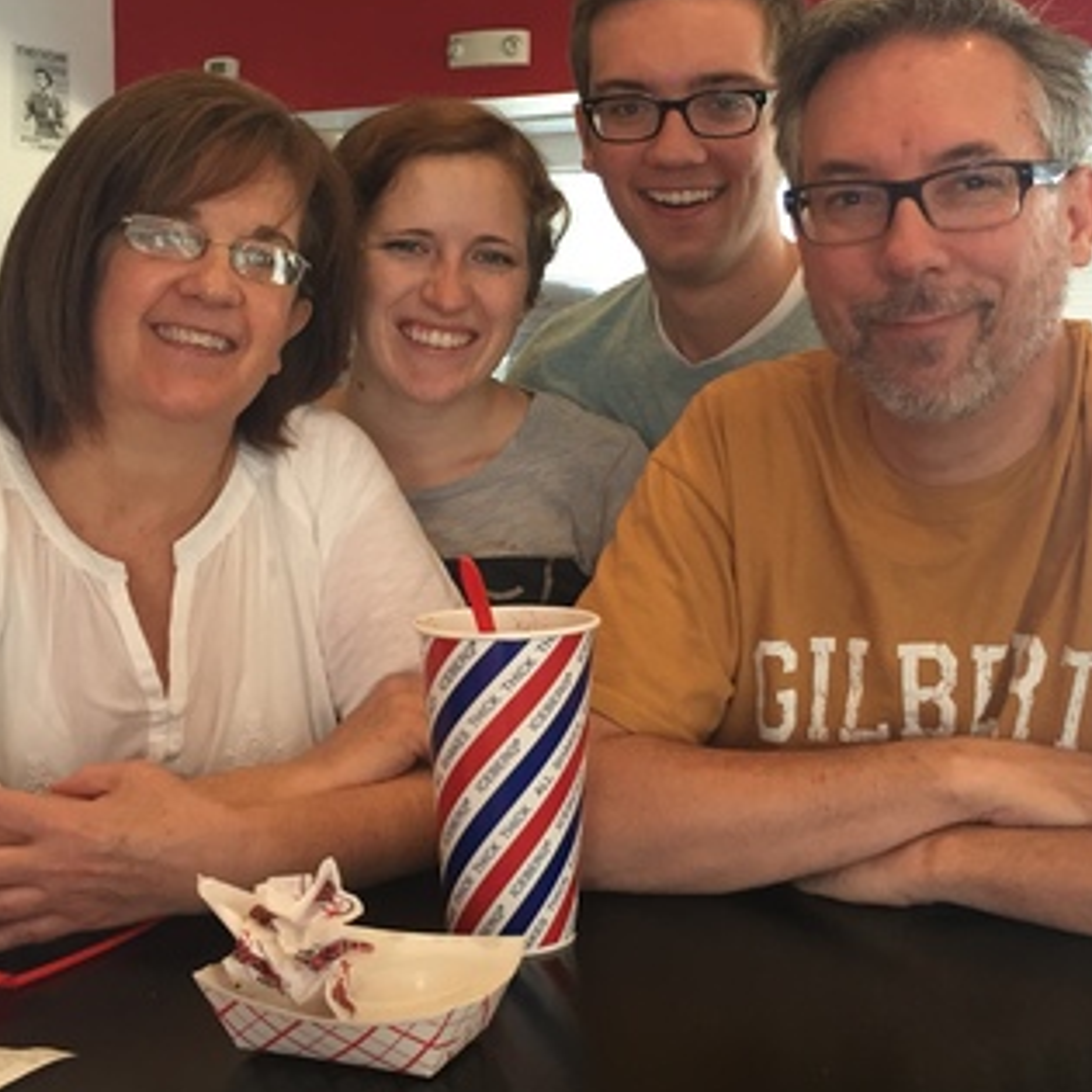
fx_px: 1856
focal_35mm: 52
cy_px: 395
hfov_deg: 32.7
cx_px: 638
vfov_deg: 32.6
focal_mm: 4.15
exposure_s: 1/30
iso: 50
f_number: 2.2
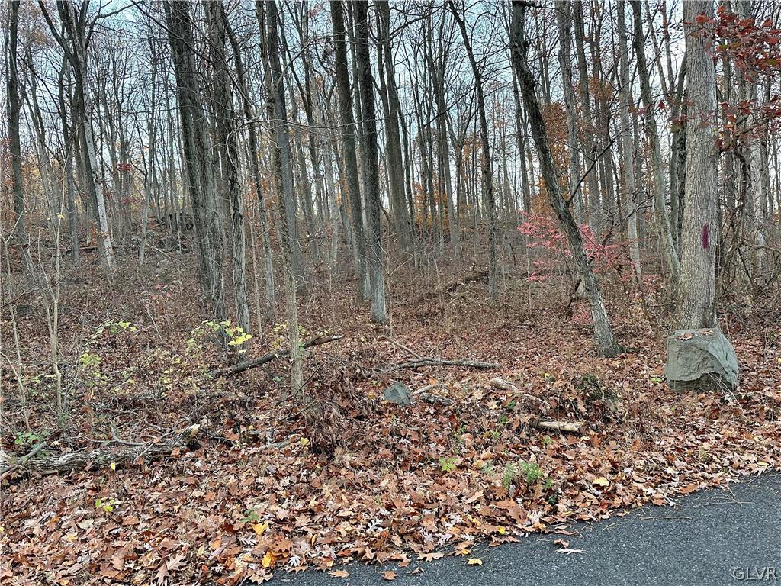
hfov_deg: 71.6
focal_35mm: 24
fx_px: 541
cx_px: 390
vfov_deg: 56.8
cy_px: 293
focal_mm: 6.86
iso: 200
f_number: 1.78
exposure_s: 1/121
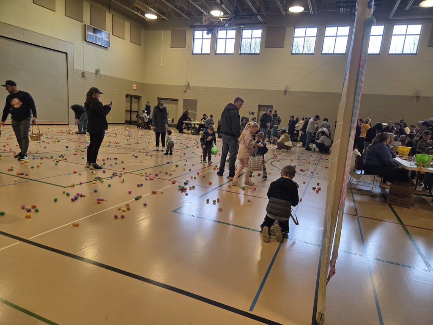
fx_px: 288
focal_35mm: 23
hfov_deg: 73.9
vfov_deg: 58.9
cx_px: 216
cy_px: 162
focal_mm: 5.4
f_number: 1.8
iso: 125
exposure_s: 1/120
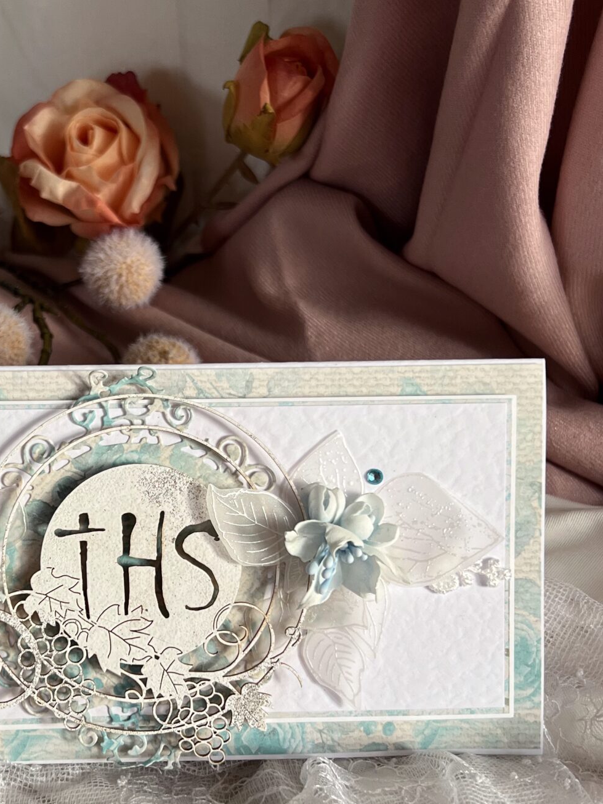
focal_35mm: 51
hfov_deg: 28.0
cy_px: 463
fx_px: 1184
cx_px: 131
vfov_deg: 37.4
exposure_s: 1/121
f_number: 1.5
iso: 100
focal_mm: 5.7
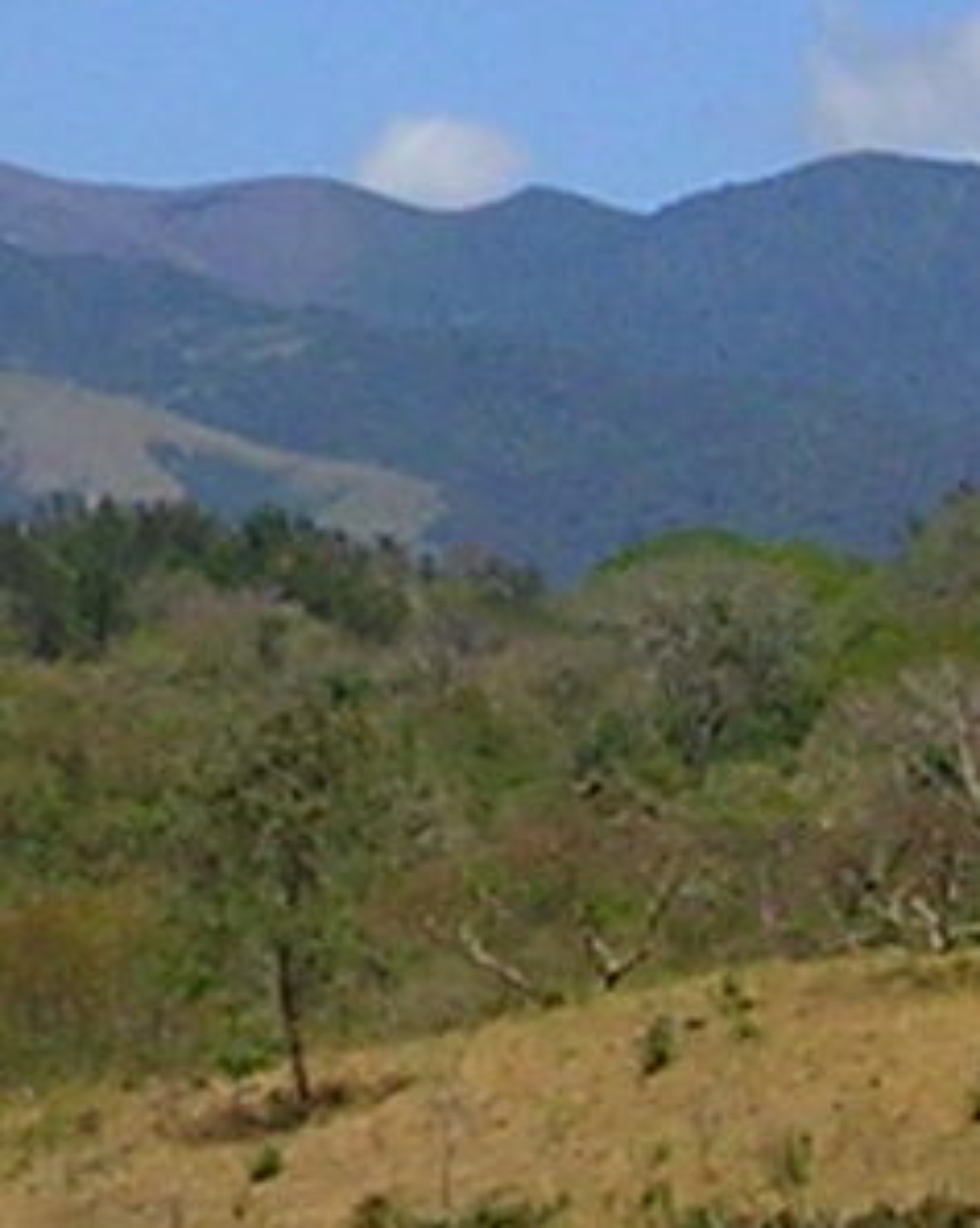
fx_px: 9078
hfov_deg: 6.1
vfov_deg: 7.7
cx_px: -562
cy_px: 37
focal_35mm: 250
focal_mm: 5.8
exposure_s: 1/474
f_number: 5.6
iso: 50
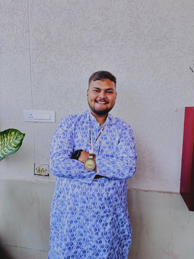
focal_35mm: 26
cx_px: 97
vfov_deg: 67.3
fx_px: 194
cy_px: 130
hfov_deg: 53.1
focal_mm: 5.96
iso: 50
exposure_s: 1/124
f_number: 1.6
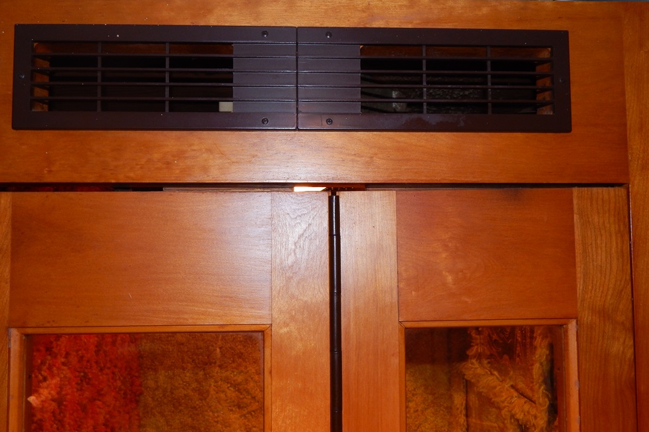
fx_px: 595
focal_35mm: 33
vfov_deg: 39.9
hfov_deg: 57.2
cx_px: 320
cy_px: 229
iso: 200
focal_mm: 5.6
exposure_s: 1/30
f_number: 3.2
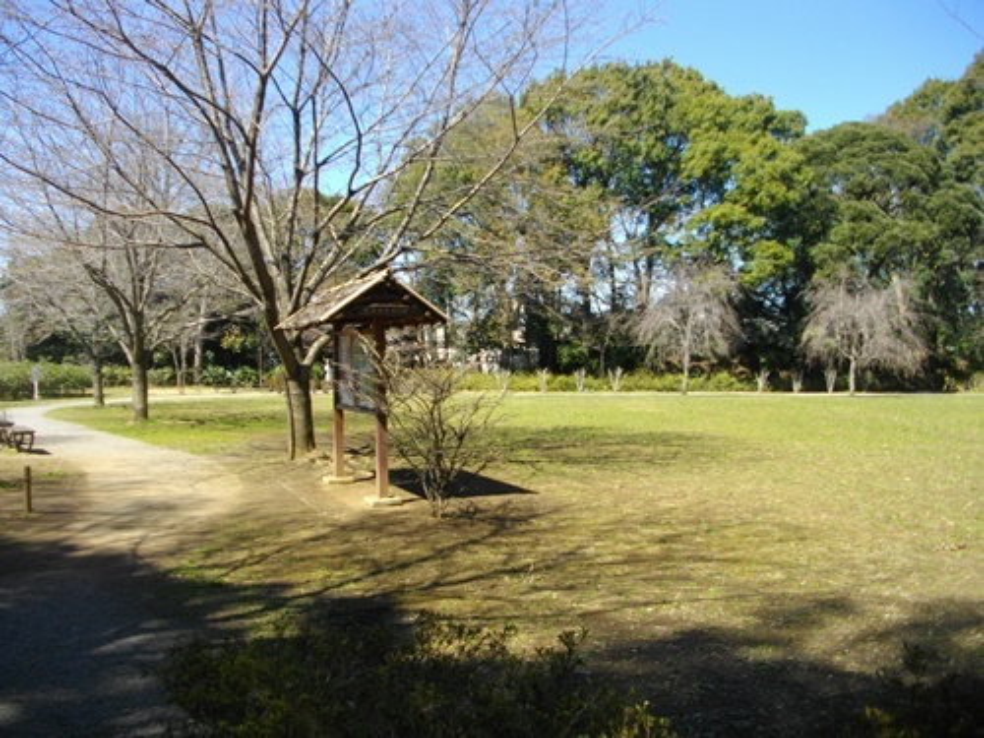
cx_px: 492
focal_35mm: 32
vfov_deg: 44.2
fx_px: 910
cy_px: 369
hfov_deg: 56.8
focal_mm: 5.7
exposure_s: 1/640
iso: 100
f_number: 2.9
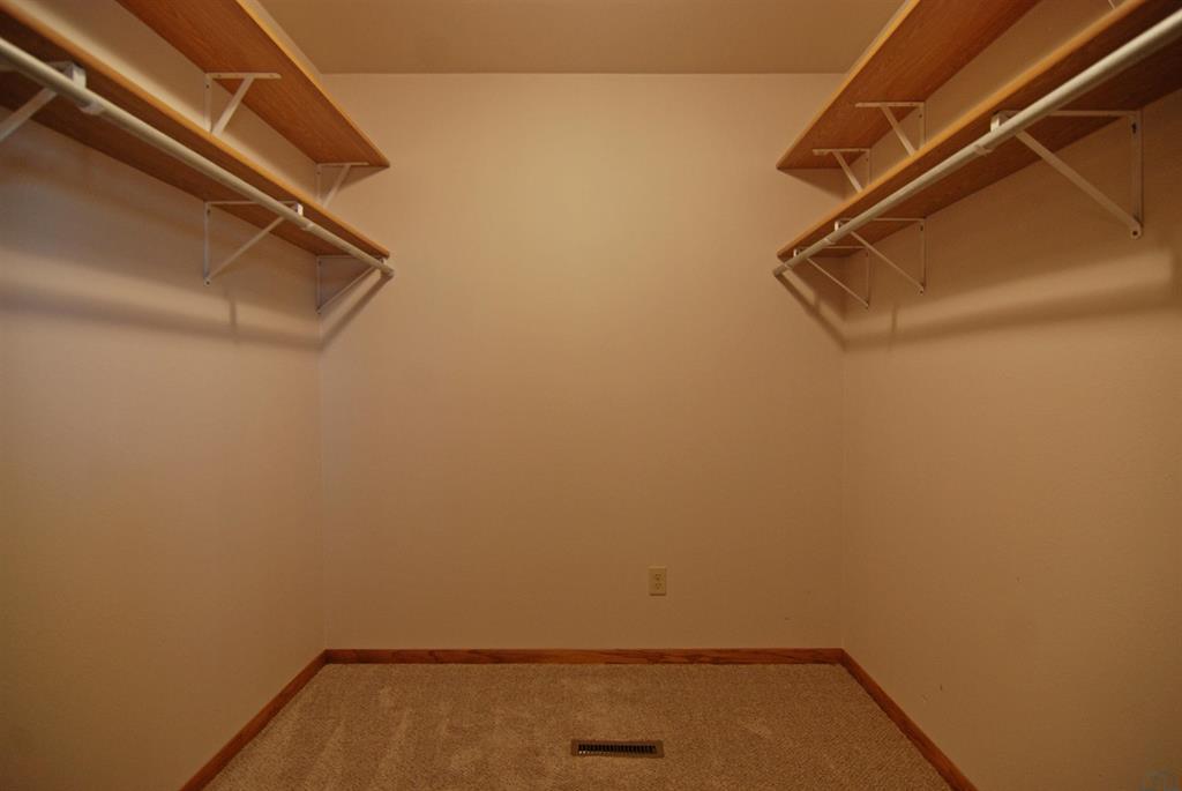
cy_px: 396
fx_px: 592
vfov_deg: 67.5
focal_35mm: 18
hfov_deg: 89.9
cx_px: 591
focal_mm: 12
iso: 400
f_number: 4
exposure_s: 1/15
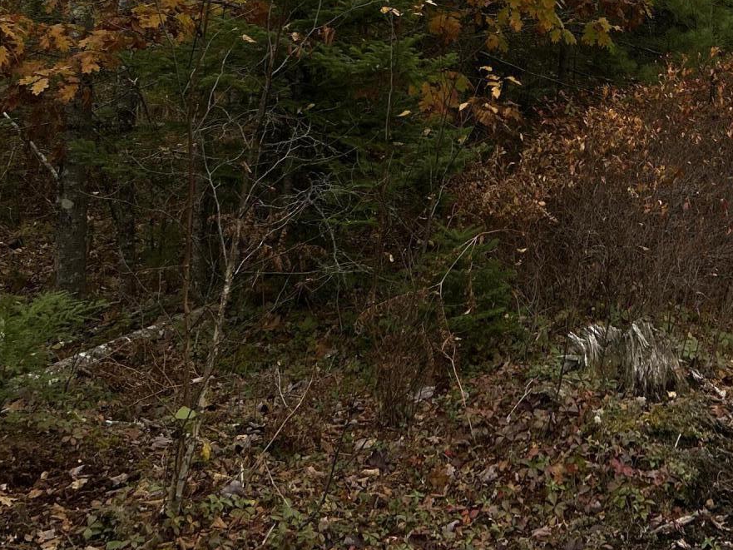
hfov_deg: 31.7
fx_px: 1250
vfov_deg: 23.5
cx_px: 598
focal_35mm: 59
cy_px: -36
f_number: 1.5
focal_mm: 5.7
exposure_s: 1/359
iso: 50
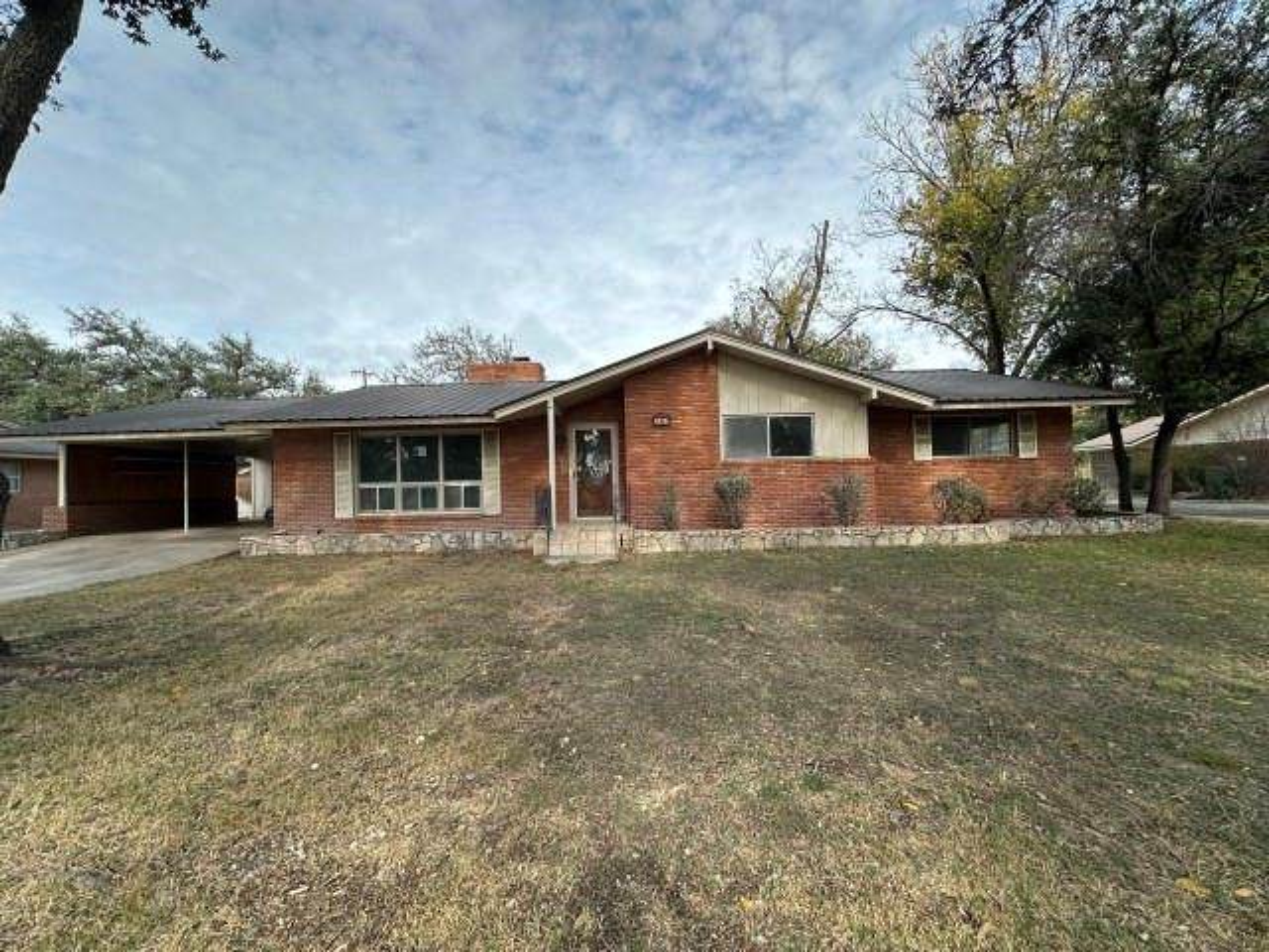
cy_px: 476
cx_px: 634
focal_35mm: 14
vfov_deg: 85.7
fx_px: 513
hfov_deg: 102.1
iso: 40
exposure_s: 1/1014
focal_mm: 2.22
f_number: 2.2
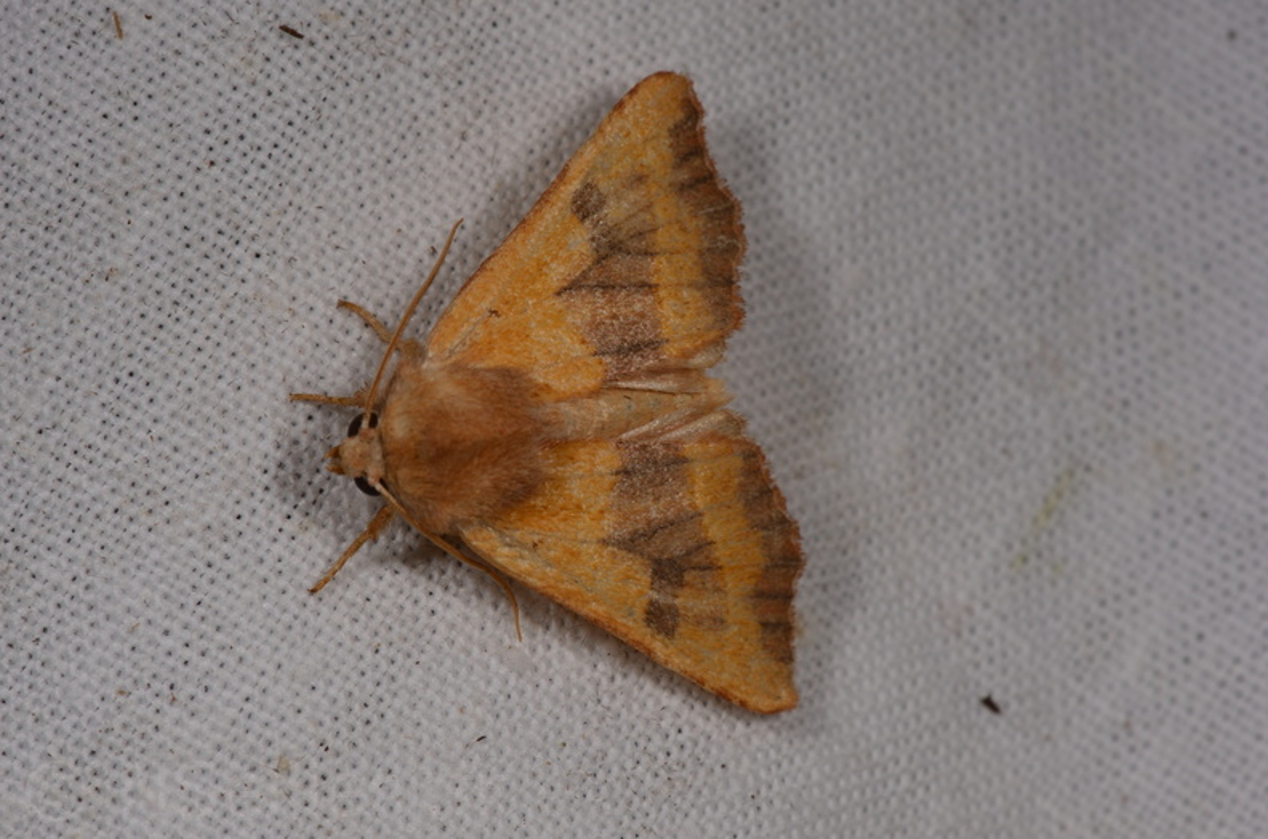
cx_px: 634
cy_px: 420
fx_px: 4480
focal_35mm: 128
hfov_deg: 16.1
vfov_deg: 10.7
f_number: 22
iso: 100
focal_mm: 85
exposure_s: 1/60
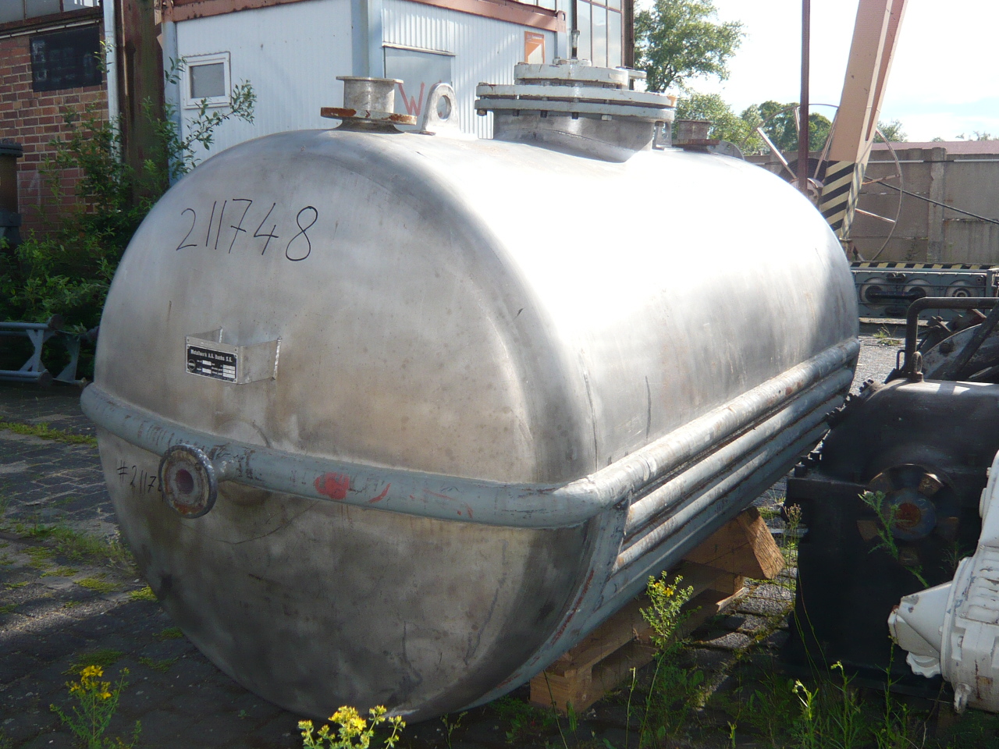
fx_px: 1039
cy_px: 374
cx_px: 500
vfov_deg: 39.7
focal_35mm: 36
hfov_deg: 51.4
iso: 100
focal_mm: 4.6
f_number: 2.8
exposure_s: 1/640
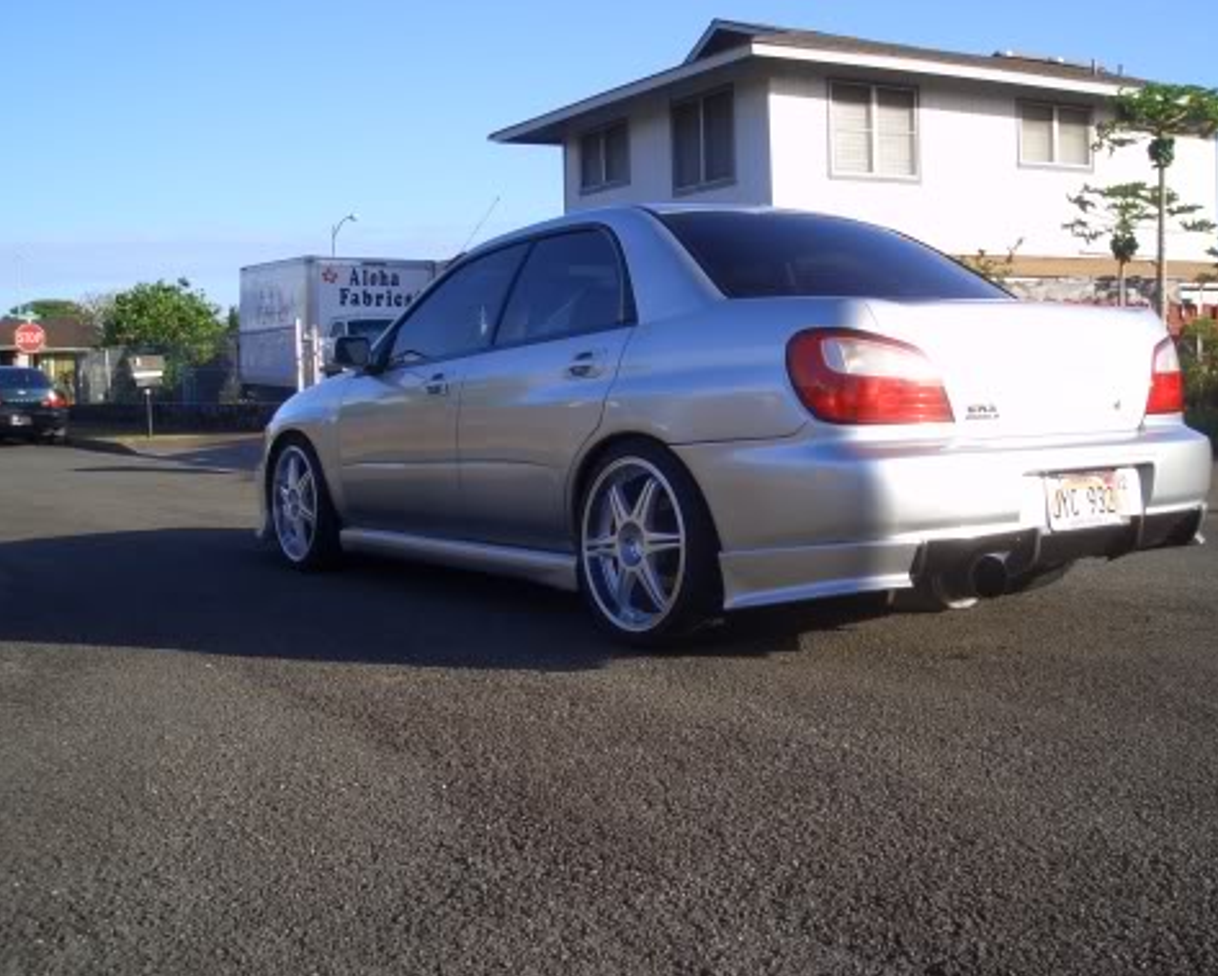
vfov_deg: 39.2
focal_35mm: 38
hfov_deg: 47.9
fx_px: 1371
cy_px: 489
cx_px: 651
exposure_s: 1/320
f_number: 4
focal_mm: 4.8
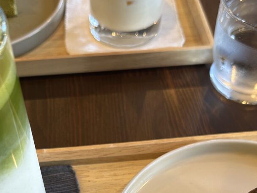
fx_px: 371
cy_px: 198
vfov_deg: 27.3
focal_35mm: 50
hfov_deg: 37.9
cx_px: 95
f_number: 1.78
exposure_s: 1/120
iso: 125
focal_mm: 6.86
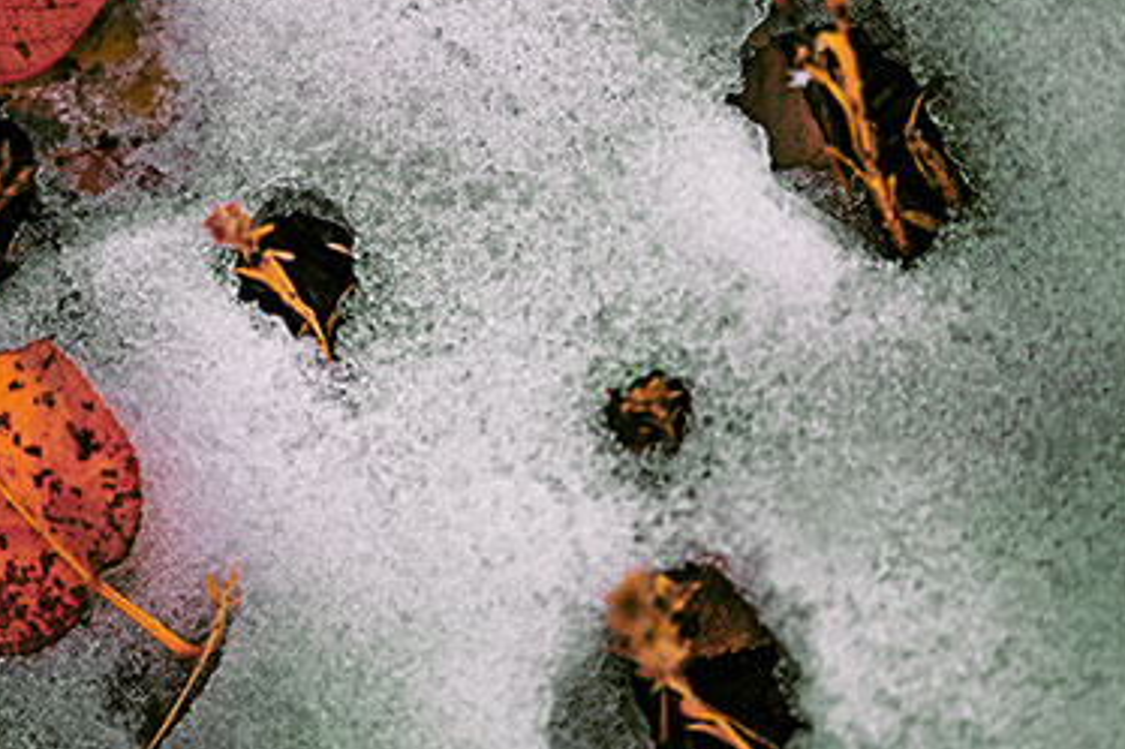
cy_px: 335
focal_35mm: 281
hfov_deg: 7.3
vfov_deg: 4.9
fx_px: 8777
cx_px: 424
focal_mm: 210
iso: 110
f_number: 6
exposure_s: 1/250
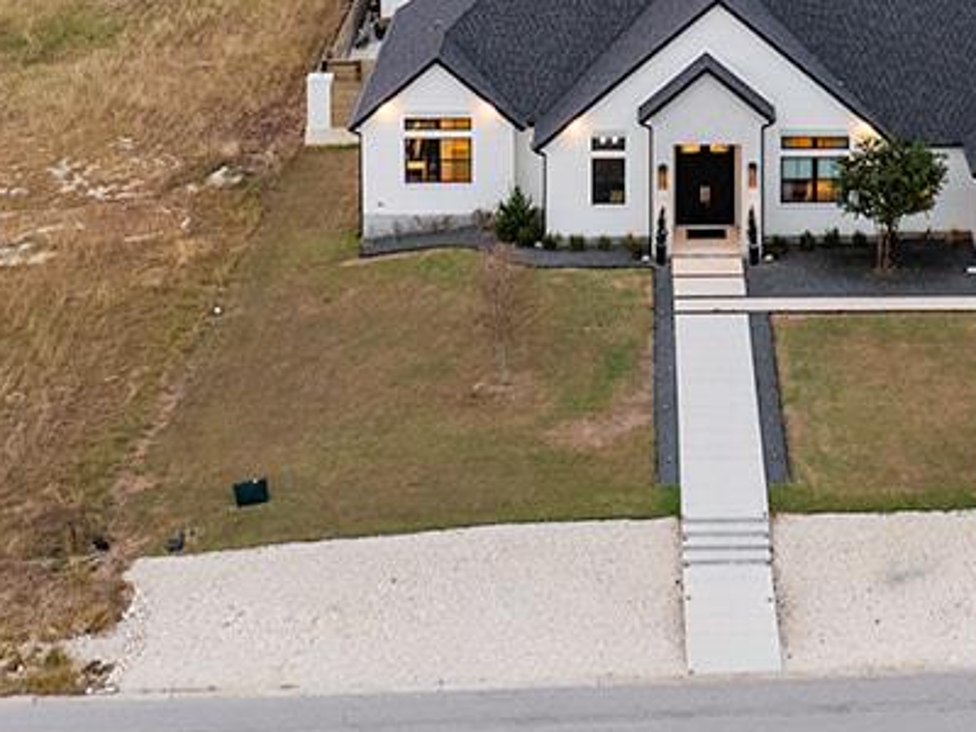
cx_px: 730
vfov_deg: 14.3
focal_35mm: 96
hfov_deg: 20.3
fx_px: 2707
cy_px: -378
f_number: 2.8
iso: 200
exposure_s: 1/100
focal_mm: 12.29
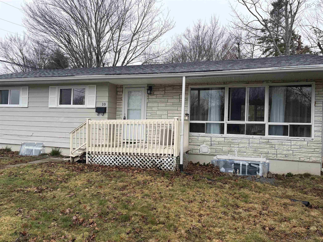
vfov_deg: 53.1
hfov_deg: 67.3
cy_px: 121
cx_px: 162
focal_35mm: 26
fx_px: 243
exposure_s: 1/945
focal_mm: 5.96
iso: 50
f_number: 1.6
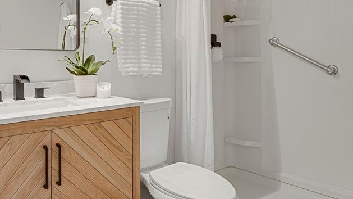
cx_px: 117
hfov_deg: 64.3
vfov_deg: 39.5
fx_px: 271
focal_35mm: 29
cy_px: 59
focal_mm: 17
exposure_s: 2
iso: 250
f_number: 8
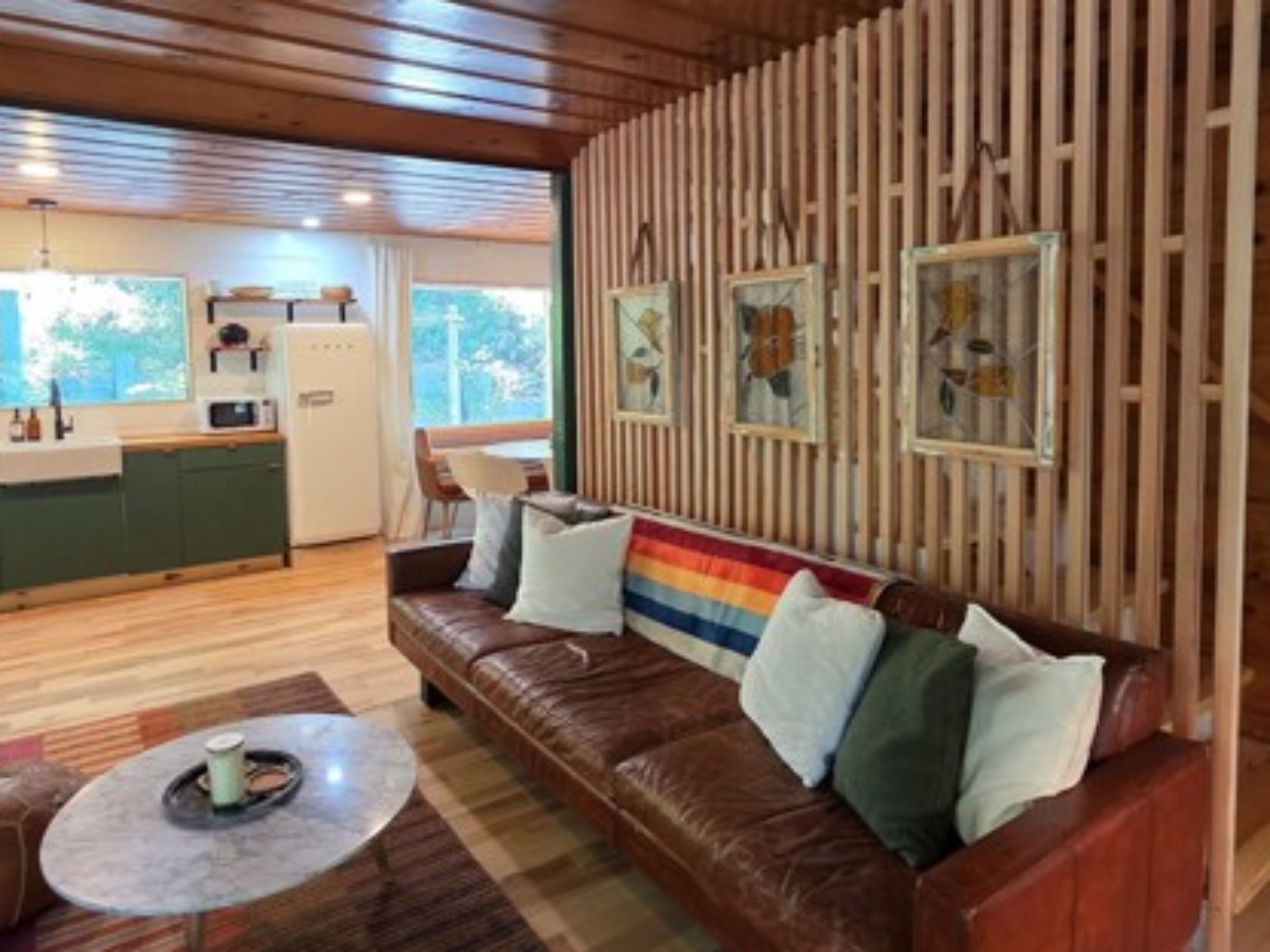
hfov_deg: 81.6
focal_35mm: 20
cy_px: 409
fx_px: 734
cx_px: 592
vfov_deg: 65.7
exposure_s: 1/60
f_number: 1.9
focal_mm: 2.2
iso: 400
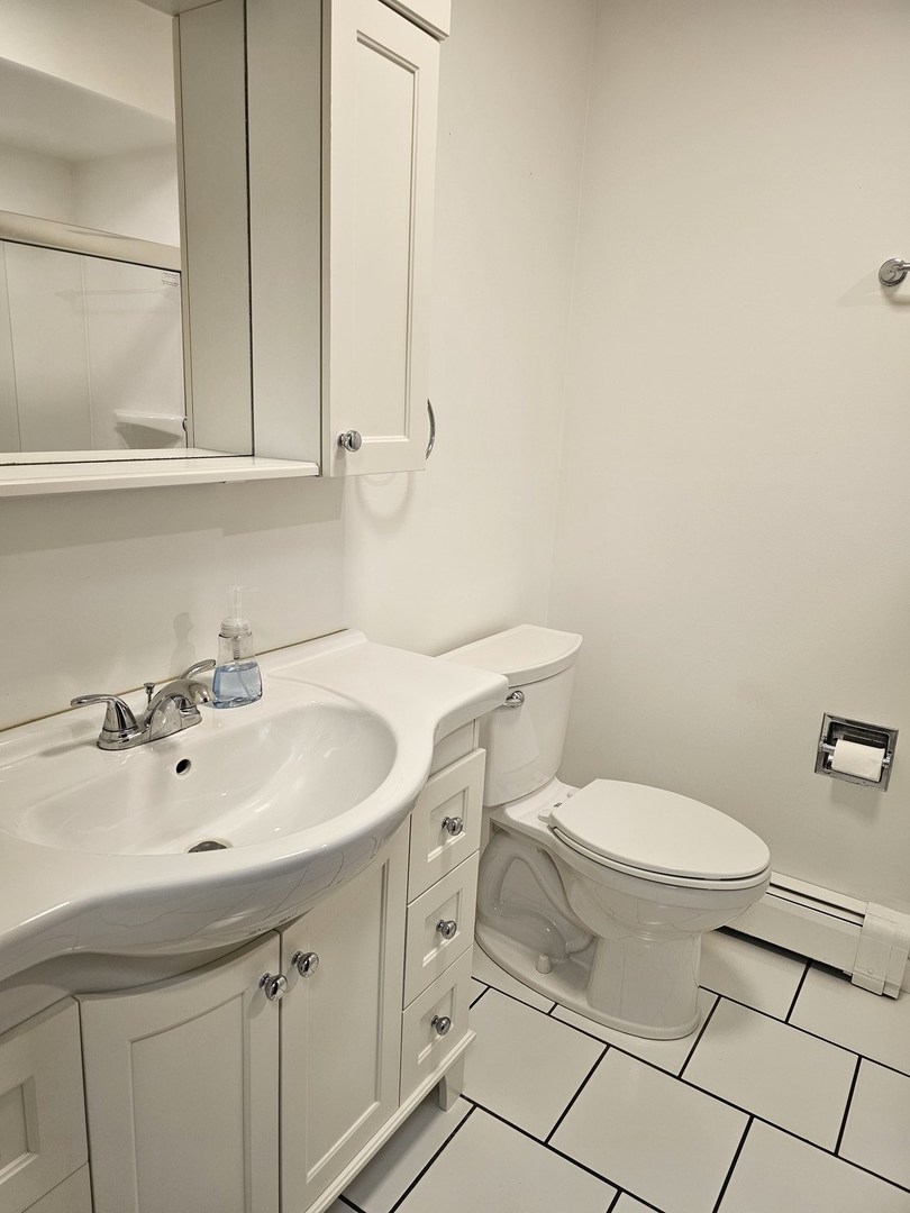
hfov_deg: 58.9
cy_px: 606
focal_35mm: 23
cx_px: 455
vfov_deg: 73.9
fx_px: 806
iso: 125
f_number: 1.7
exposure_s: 1/120
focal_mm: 6.3
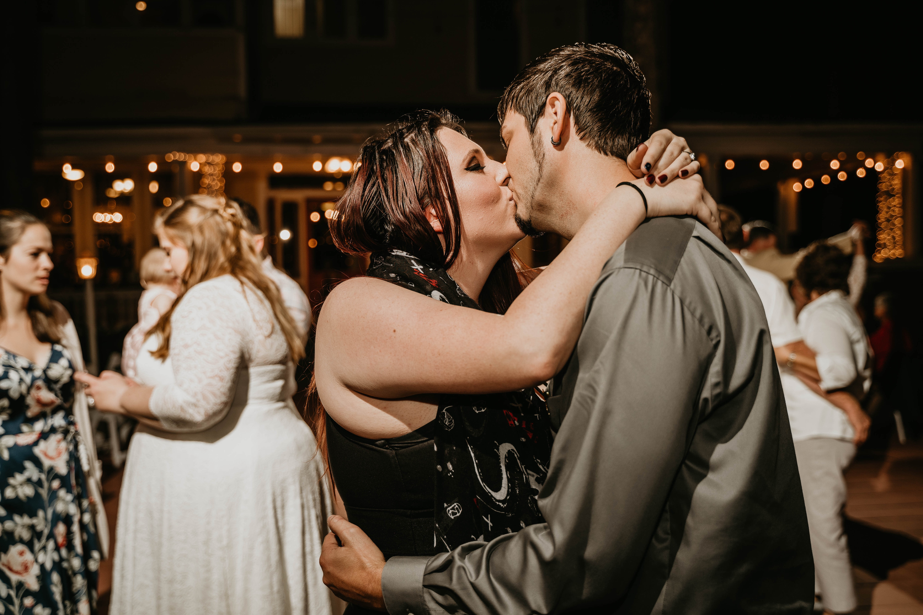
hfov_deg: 50.7
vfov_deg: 35.1
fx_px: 974
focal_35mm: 38
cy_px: 308
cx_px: 462
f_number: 2.8
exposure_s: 1/200
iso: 400
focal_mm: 38
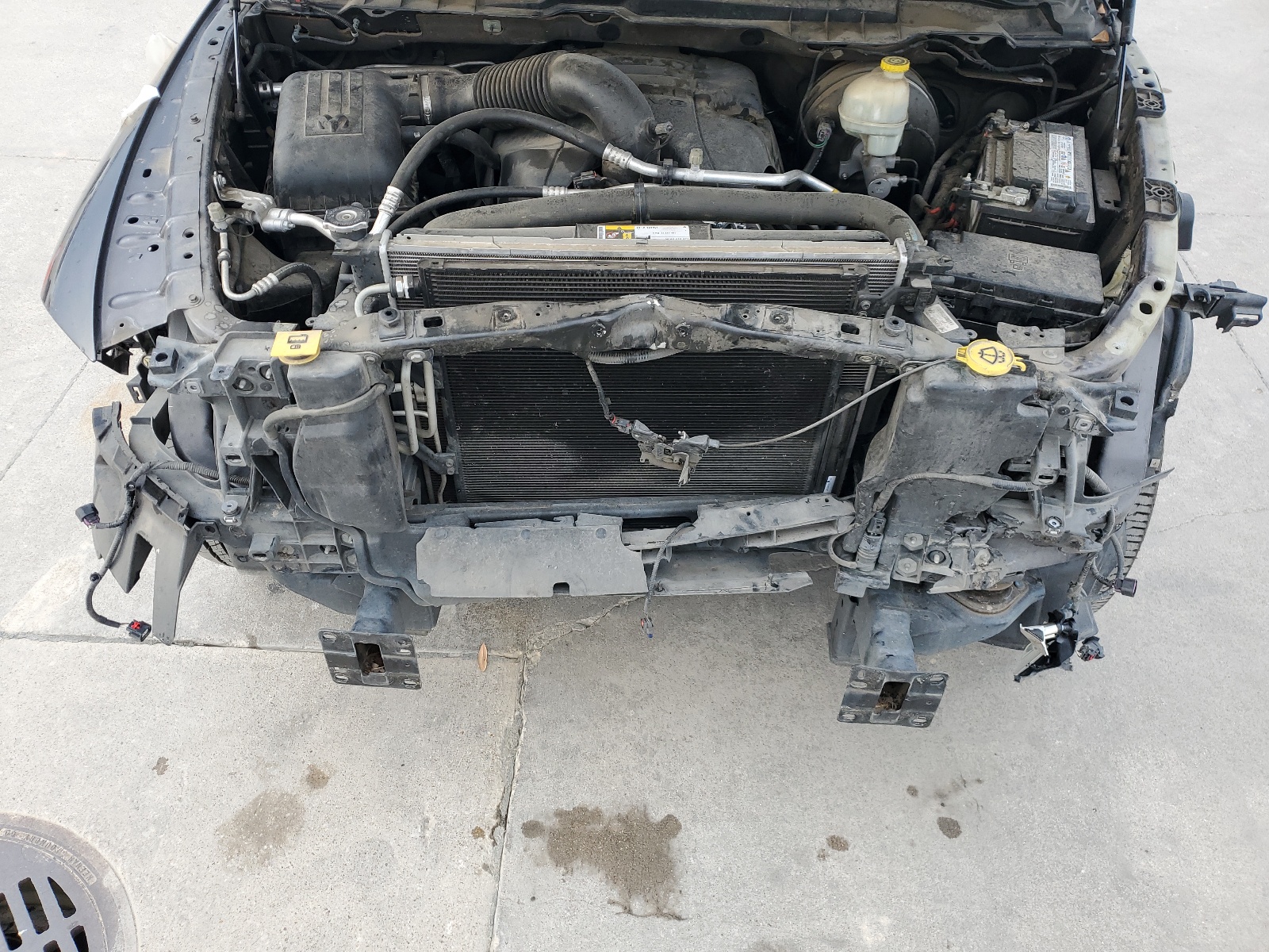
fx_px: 953
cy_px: 476
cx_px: 634
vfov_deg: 53.1
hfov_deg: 67.3
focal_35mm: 26
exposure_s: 1/189
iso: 50
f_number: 1.5
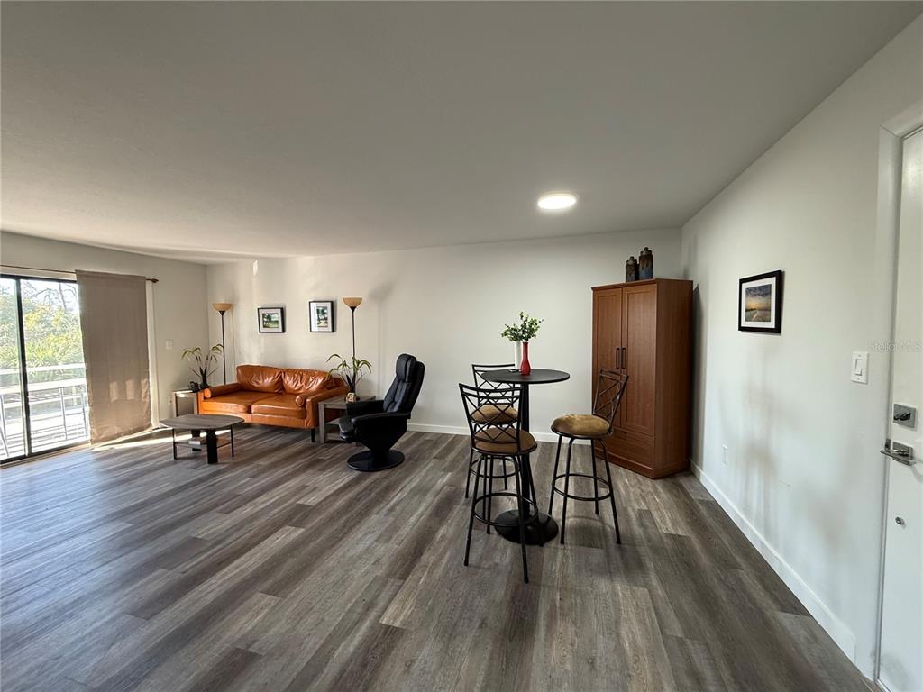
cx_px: 462
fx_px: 373
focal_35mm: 14
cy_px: 346
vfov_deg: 85.7
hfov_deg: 102.1
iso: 200
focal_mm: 2.22
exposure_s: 1/60
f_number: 2.2
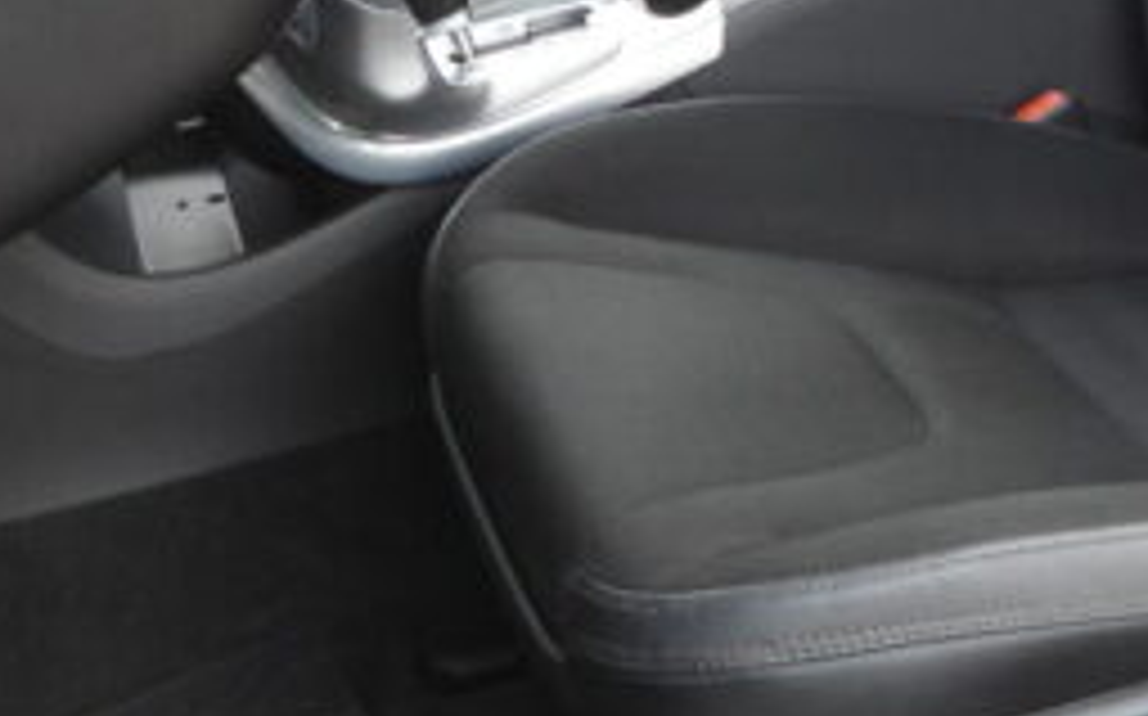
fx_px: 2220
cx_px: 1252
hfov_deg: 26.7
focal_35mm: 71
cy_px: -261
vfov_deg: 17.0
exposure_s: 1/60
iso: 100
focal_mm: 4.3
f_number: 2.8
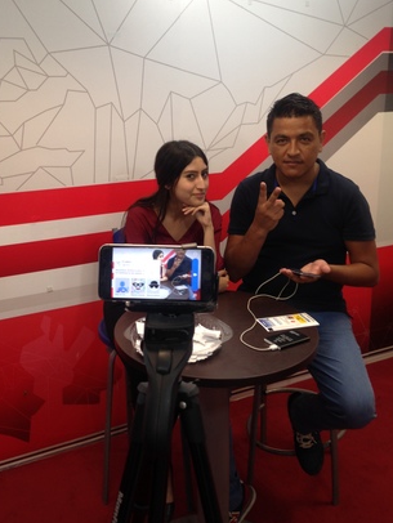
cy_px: 223
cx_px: 173
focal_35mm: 39
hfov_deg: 36.8
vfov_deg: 47.7
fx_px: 590
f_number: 2.4
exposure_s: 1/20
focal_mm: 4.12
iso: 50
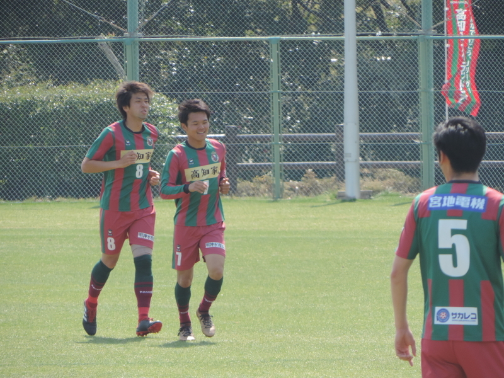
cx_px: 252
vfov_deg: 2.1
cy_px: 189
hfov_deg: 2.8
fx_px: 10192
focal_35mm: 700
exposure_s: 1/400
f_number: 5
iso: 180
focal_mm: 124.8
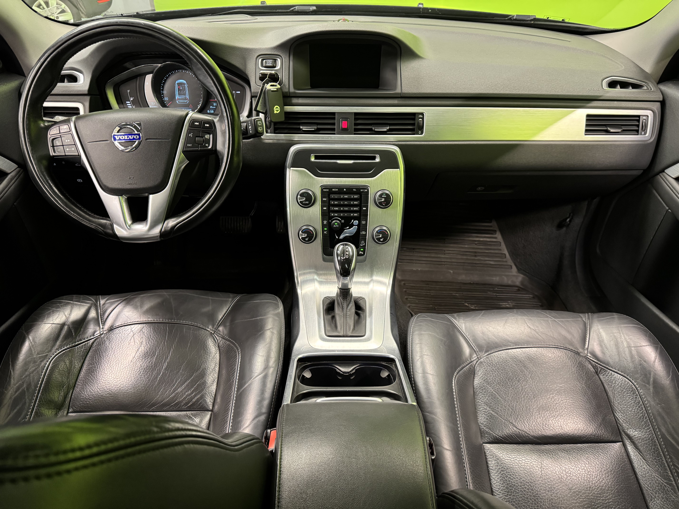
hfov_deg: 71.6
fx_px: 471
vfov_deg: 56.8
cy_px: 254
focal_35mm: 24
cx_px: 340
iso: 640
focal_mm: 6.76
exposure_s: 1/50
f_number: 1.78
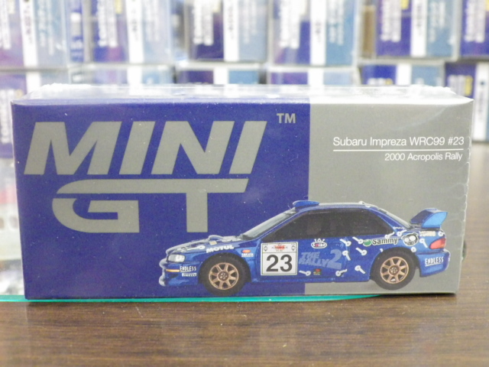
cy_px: 184
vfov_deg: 29.1
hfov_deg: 38.2
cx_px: 244
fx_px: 706
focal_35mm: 50
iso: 1600
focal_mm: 9
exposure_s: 1/20
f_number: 3.8
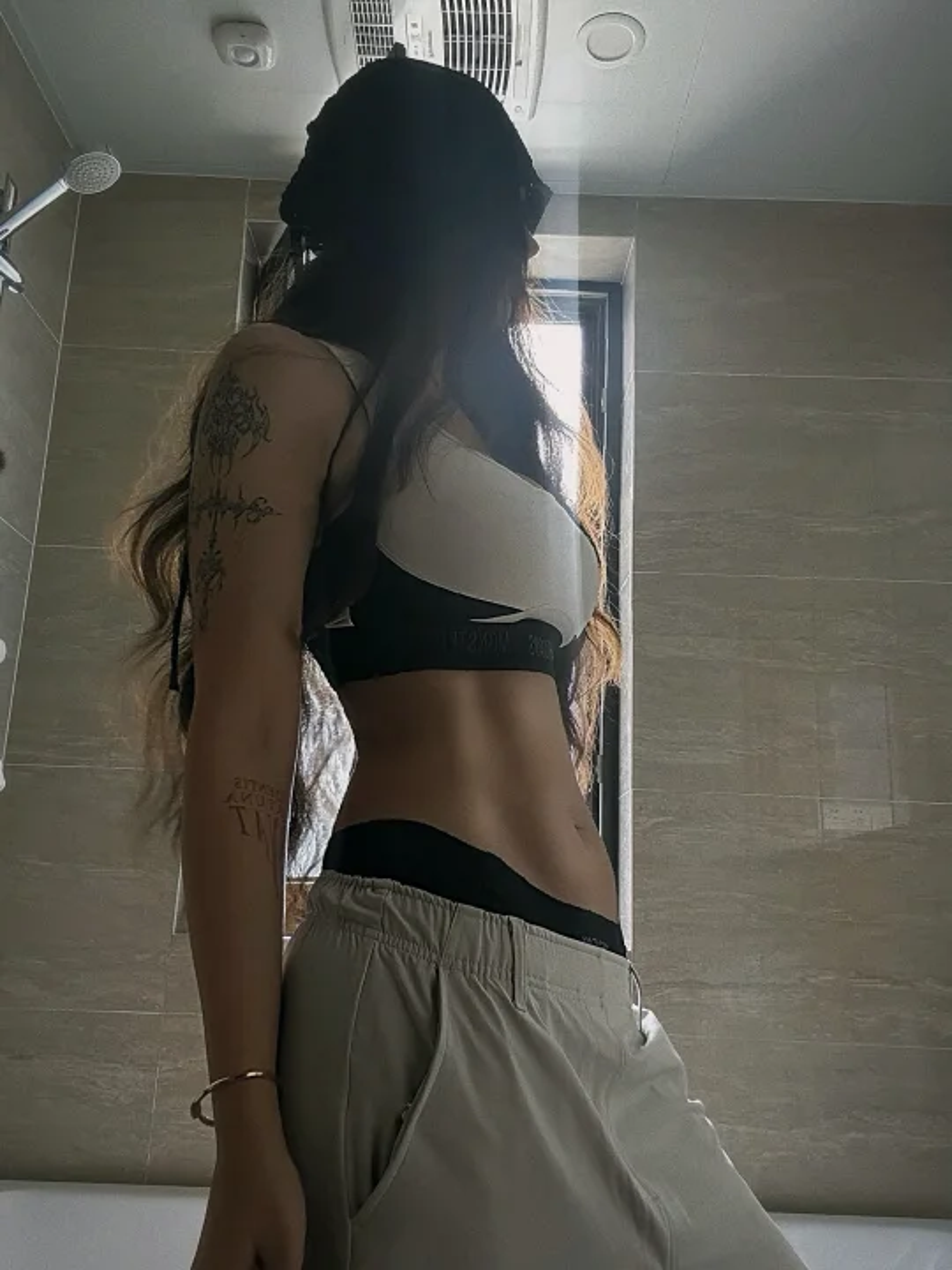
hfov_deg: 46.8
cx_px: 476
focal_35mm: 30
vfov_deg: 60.0
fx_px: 1100
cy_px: 635
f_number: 1.9
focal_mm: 2.69
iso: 320
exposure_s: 1/40
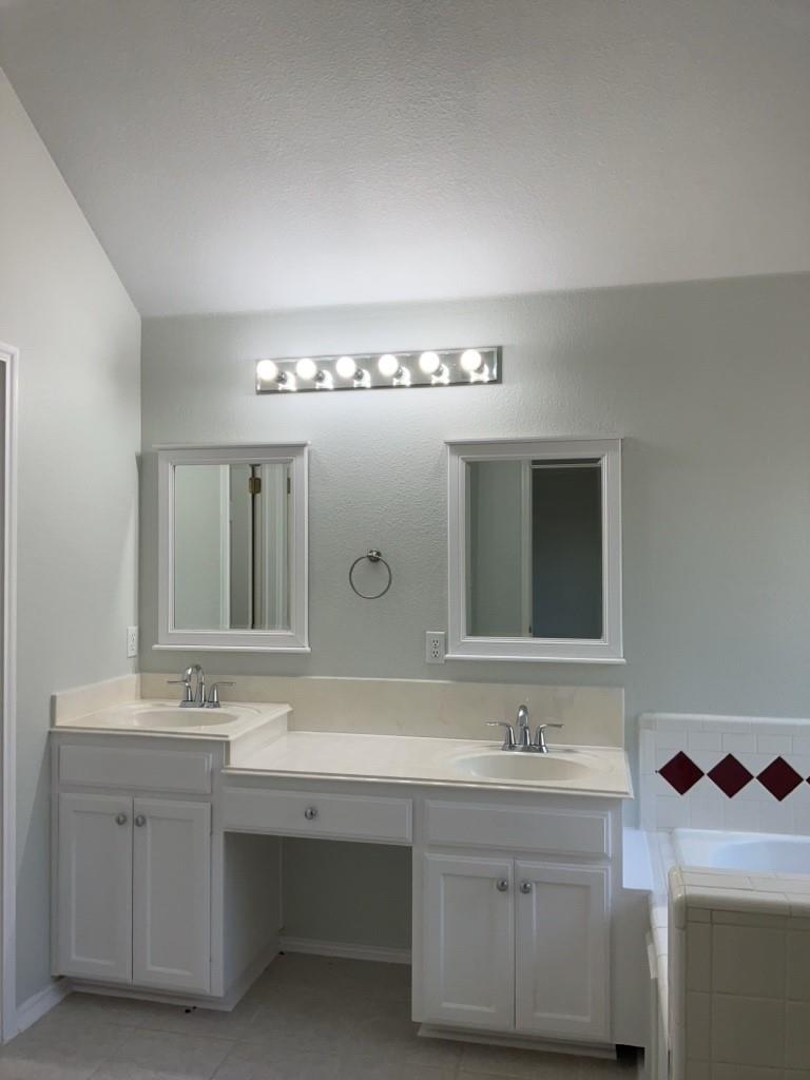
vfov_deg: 65.3
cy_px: 540
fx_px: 842
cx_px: 405
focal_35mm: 27
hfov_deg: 51.4
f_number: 1.8
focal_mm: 3
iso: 25
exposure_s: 1/100
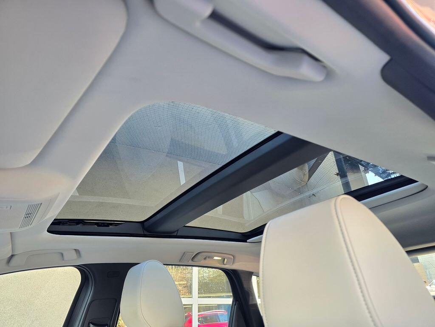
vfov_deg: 58.9
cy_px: 164
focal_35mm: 23
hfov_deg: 73.9
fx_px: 289
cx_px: 218
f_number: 1.7
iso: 160
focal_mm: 6.3
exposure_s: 1/180
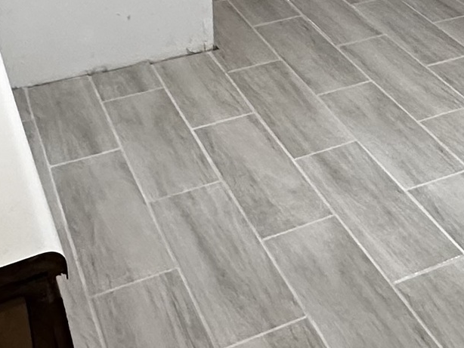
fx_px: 939
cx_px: 419
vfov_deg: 18.5
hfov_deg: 26.8
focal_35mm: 70
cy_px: -182
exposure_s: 1/60
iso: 250
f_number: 2.2
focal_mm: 2.22
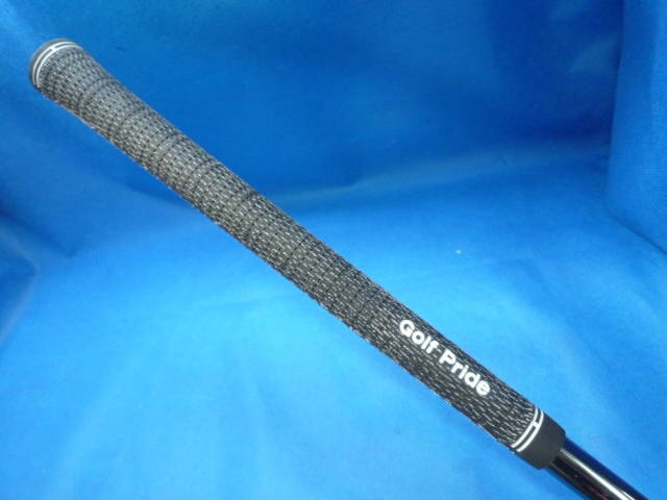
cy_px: 250
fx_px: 482
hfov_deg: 69.4
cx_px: 334
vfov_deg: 54.9
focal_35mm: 25
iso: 400
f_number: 2.8
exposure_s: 1/30
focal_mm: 4.5
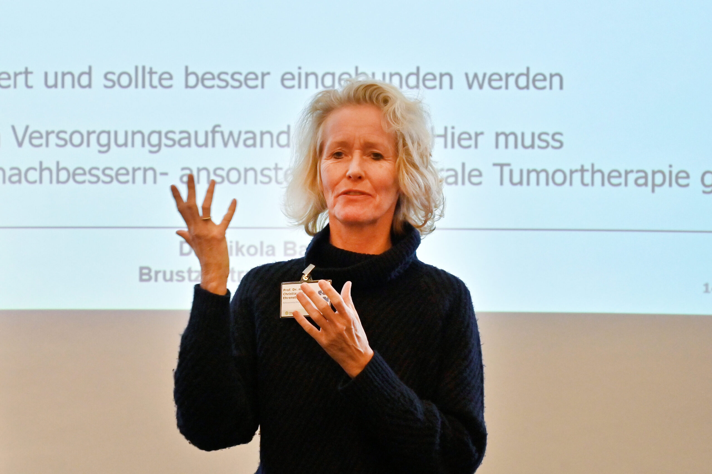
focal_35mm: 160
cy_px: 237
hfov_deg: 12.8
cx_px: 356
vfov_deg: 8.6
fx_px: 3163
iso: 2500
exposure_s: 1/400
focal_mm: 160
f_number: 6.3
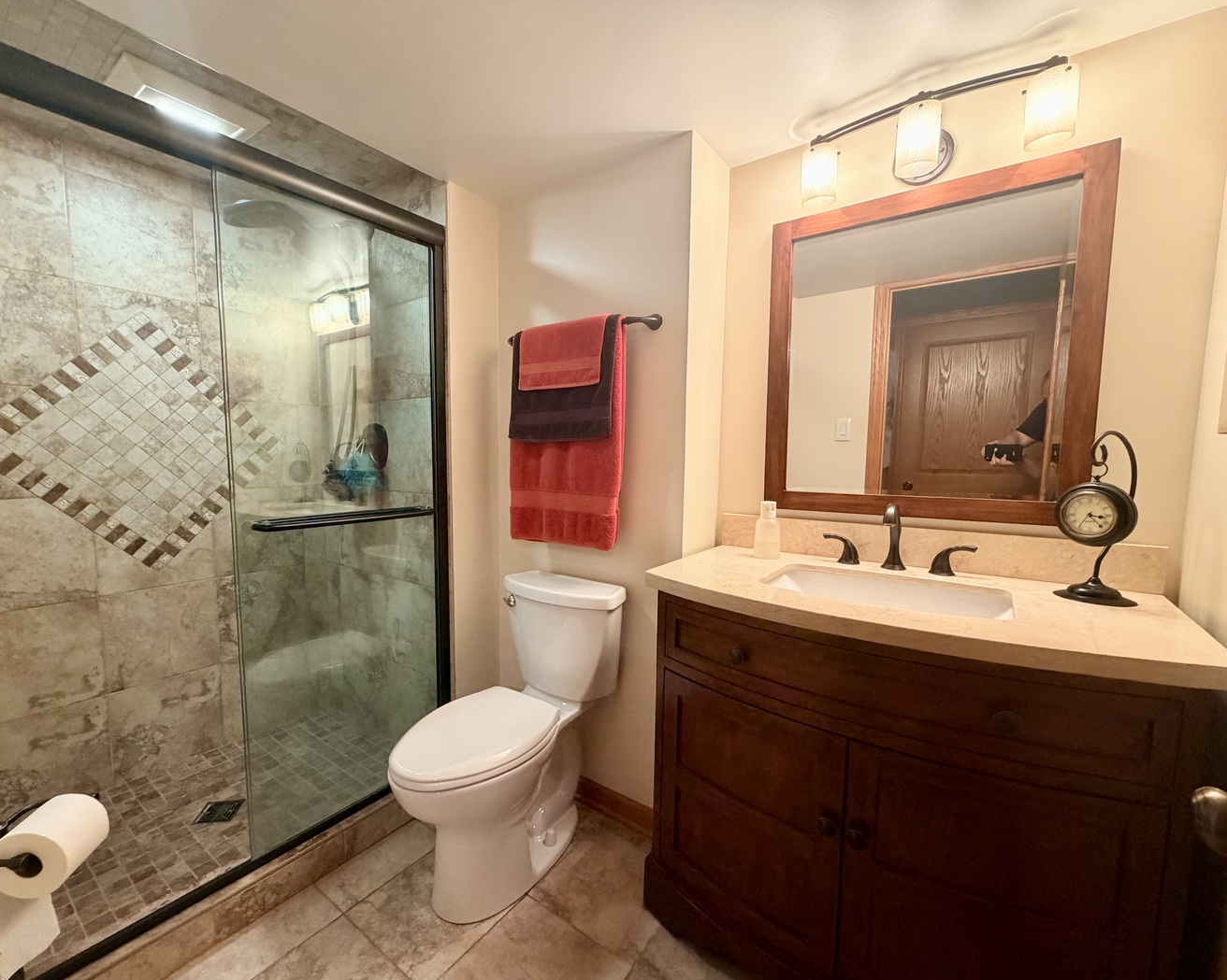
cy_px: 503
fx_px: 545
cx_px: 576
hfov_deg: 96.7
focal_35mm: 15
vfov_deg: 84.0
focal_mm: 2.22
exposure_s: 1/60
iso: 400
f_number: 2.2
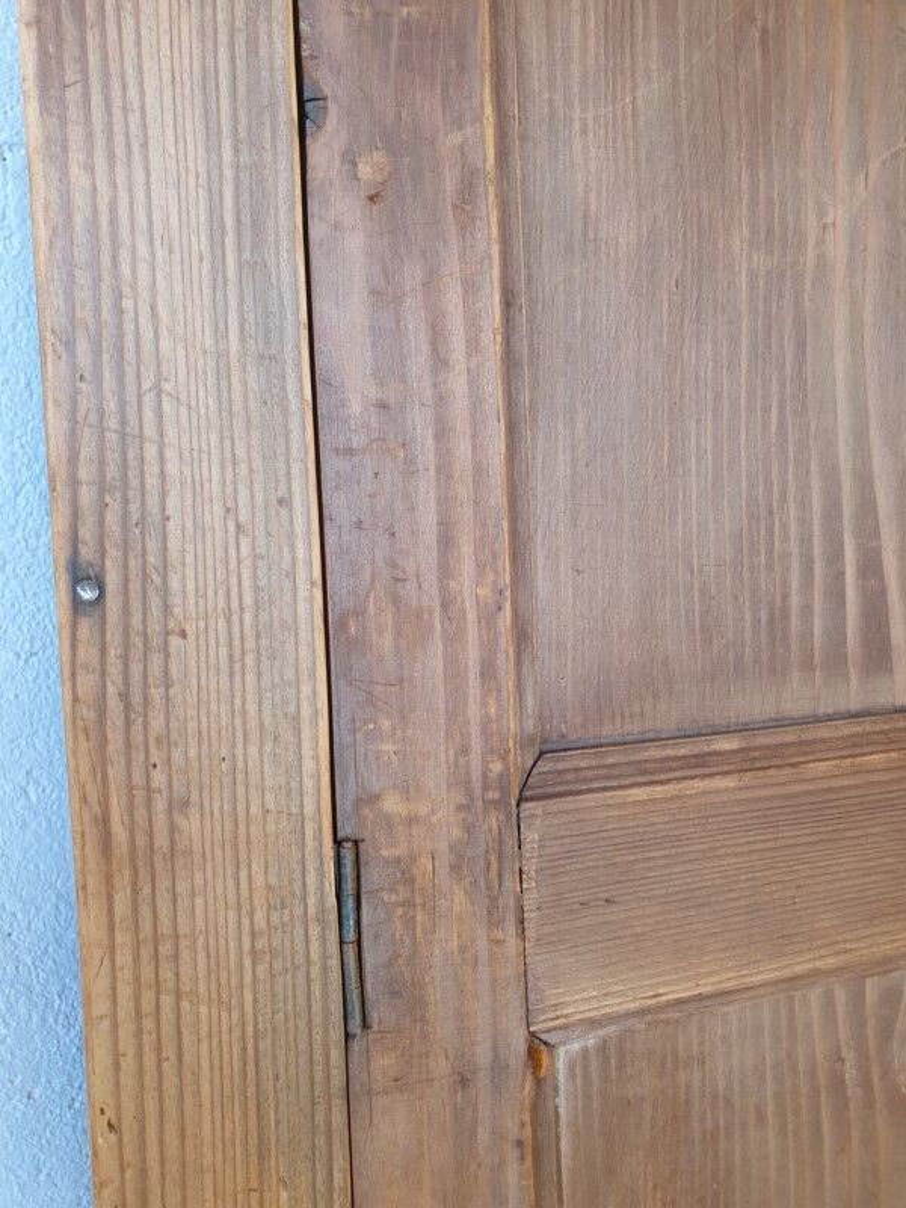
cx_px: 453
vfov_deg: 67.3
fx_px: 907
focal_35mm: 26
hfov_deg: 53.1
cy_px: 604
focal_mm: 4.32
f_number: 2.4
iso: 80
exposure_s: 1/100
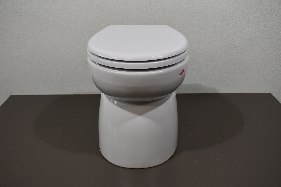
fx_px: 293
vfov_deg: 35.5
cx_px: 140
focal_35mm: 38
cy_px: 94
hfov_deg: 51.3
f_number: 5.6
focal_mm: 25
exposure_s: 1/125
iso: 360
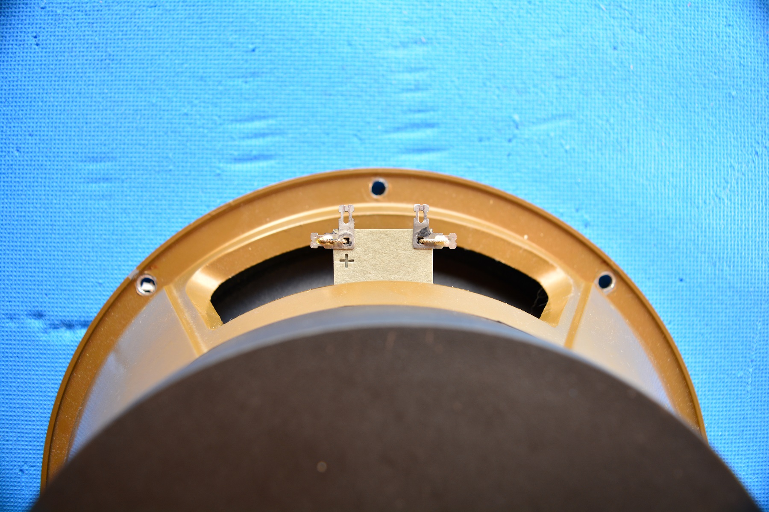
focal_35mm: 27
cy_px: 256
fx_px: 577
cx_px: 384
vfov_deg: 47.9
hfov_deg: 67.4
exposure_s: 1/30
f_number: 3.5
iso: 100
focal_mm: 18
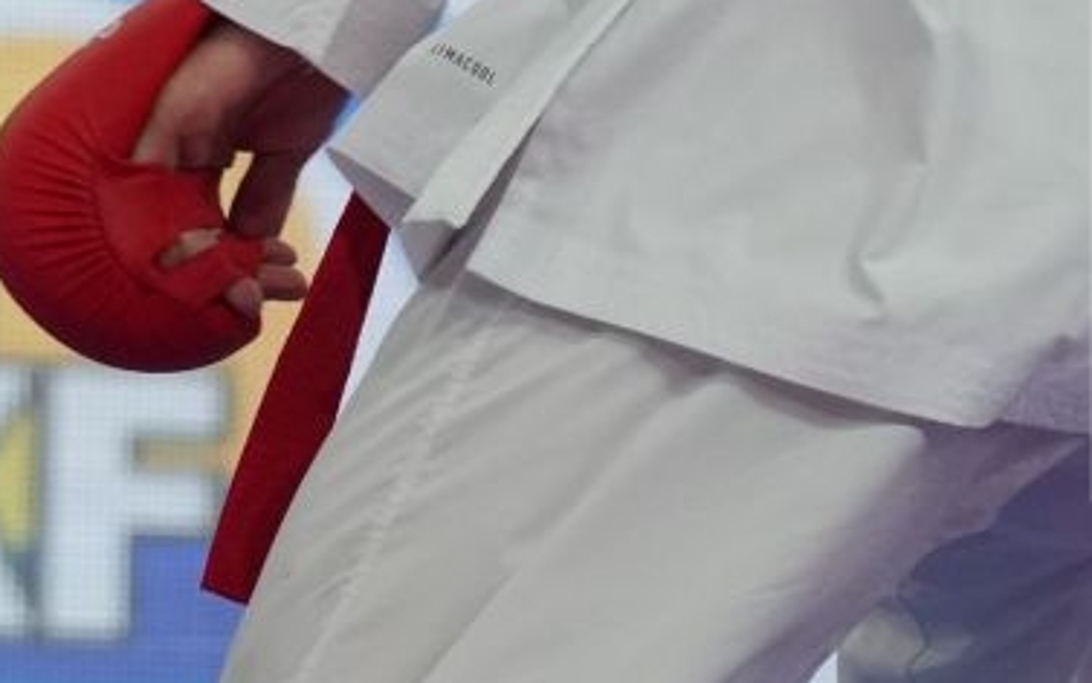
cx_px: -602
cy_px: -790
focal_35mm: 1181
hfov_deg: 1.8
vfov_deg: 1.1
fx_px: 35163
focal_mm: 162
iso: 1600
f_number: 2.8
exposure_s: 1/1000
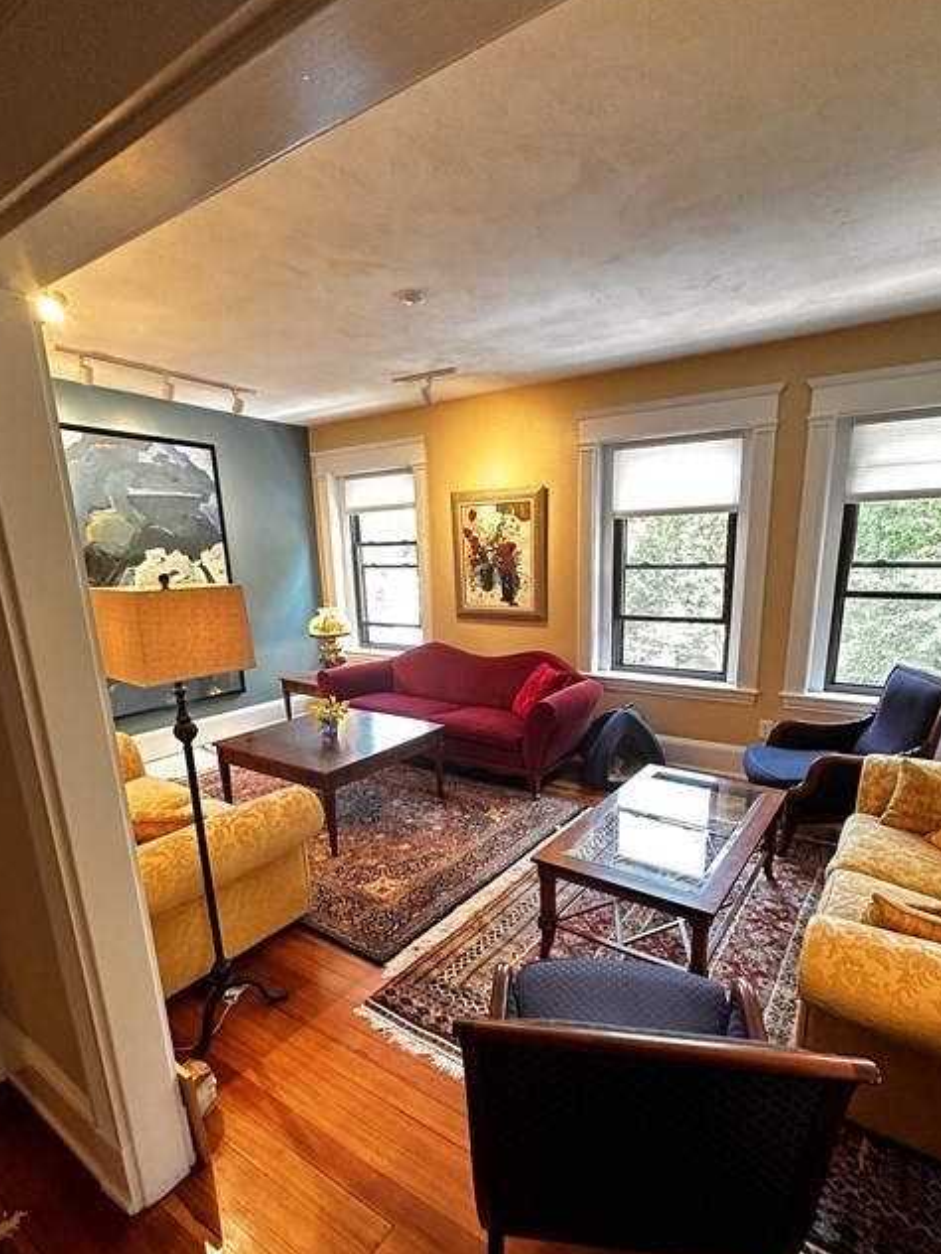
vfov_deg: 90.6
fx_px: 616
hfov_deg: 74.6
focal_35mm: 17
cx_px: 508
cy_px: 702
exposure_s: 1/60
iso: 500
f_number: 2.2
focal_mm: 2.22
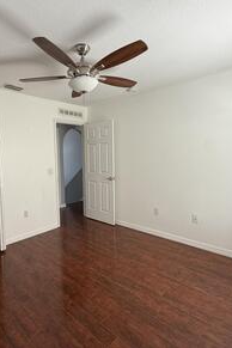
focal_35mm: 20
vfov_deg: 84.0
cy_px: 170
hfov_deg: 60.8
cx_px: 83
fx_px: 193
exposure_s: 1/99
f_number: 2.2
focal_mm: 2.22
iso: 64
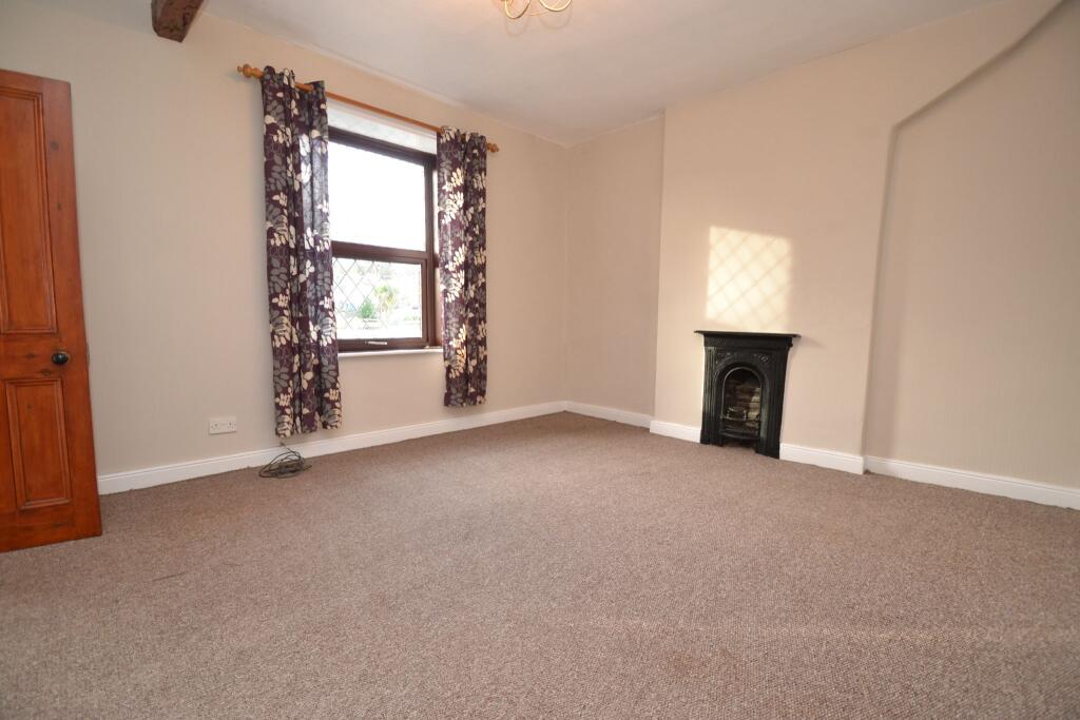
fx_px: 450
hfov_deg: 100.4
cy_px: 360
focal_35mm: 15
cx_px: 540
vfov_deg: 77.3
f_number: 3.5
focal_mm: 10
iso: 560
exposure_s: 1/60
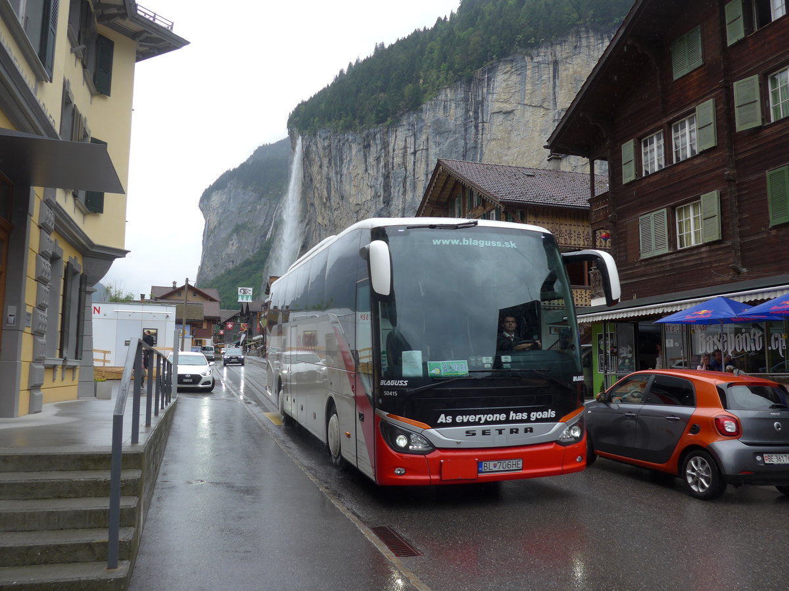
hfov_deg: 61.7
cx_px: 394
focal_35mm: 29
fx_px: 661
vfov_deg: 48.2
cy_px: 296
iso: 80
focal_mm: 6
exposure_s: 1/500
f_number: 2.8
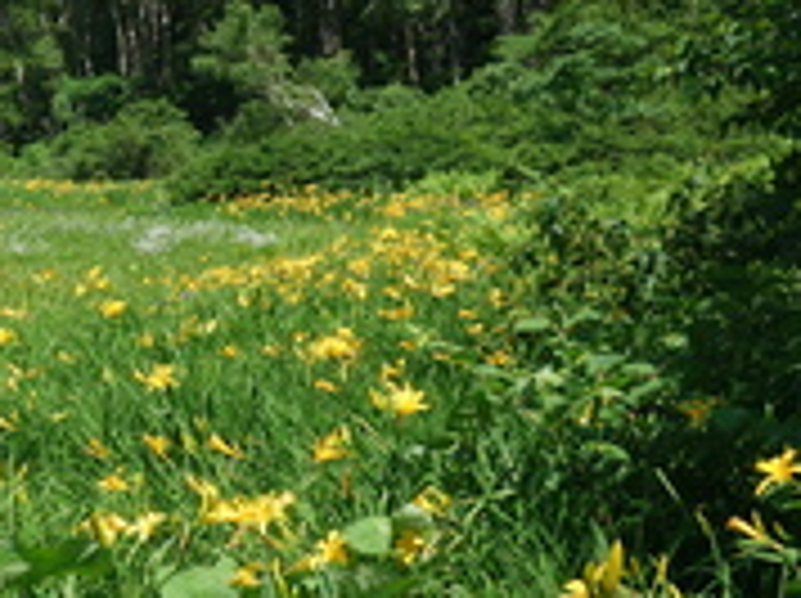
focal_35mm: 91
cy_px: 468
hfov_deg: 19.1
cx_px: -369
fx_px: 2103
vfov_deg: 16.1
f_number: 5.6
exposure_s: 1/400
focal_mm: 10.4
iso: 125
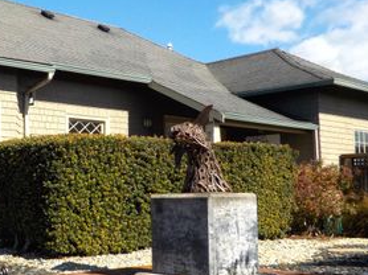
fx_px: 574
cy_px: 149
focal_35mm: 54
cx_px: 60
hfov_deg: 34.2
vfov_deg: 27.0
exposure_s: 1/1250
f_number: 3.3
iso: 125
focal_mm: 4.1
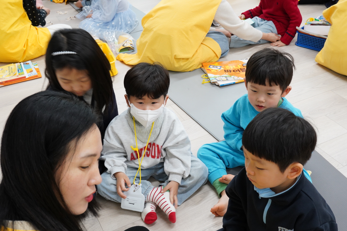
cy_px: 116
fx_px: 405
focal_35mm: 42
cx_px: 174
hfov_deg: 46.4
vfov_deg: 31.9
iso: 2500
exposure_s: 1/25
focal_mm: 42
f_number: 10
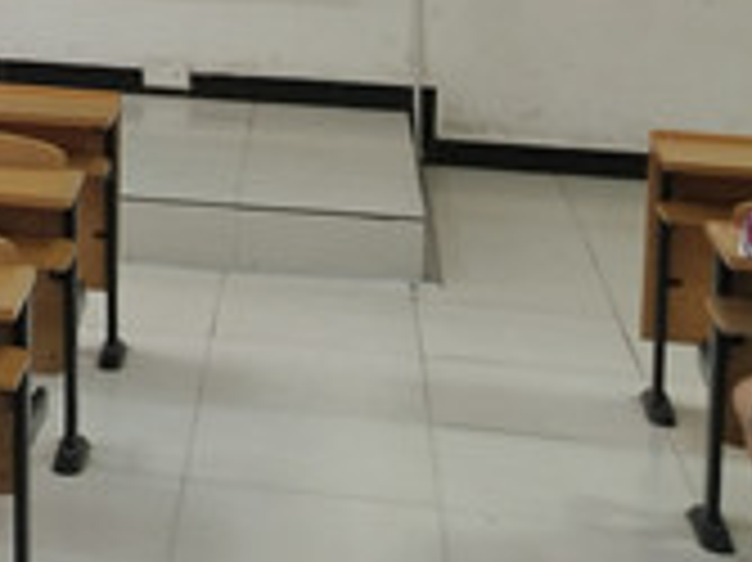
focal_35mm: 115
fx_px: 2496
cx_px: -288
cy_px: -261
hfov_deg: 16.0
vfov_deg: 12.3
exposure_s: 1/50
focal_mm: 3.95
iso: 329
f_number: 1.8
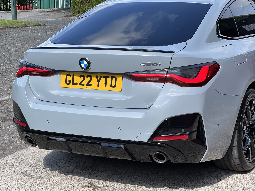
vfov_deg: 19.1
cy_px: 96
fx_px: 567
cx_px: 128
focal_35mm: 77
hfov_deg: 25.3
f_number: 2.8
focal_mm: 9
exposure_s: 1/230
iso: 25
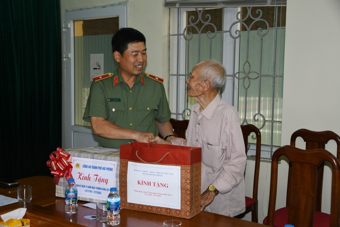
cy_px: 114
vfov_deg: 28.1
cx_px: 170
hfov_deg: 41.1
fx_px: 453
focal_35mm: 48
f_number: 4.2
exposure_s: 1/200
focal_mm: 32
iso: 320
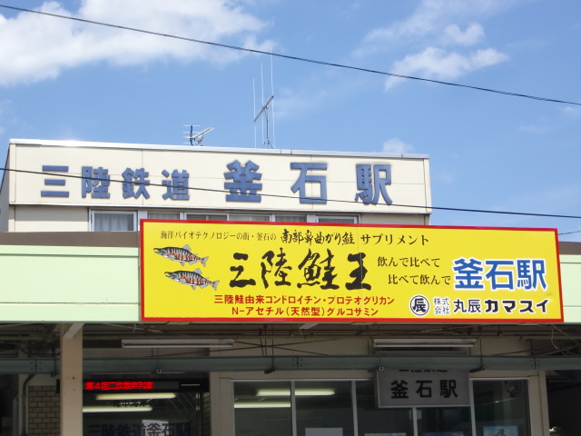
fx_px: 1326
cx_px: 290
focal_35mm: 79
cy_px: 218
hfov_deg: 24.7
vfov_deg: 18.7
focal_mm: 13.9
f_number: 4.6
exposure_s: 1/400
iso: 64
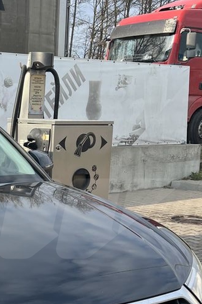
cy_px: 209
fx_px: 556
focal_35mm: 66
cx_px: -37
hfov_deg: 19.5
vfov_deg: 30.2
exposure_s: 1/1431
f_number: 1.5
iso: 50
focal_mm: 5.7
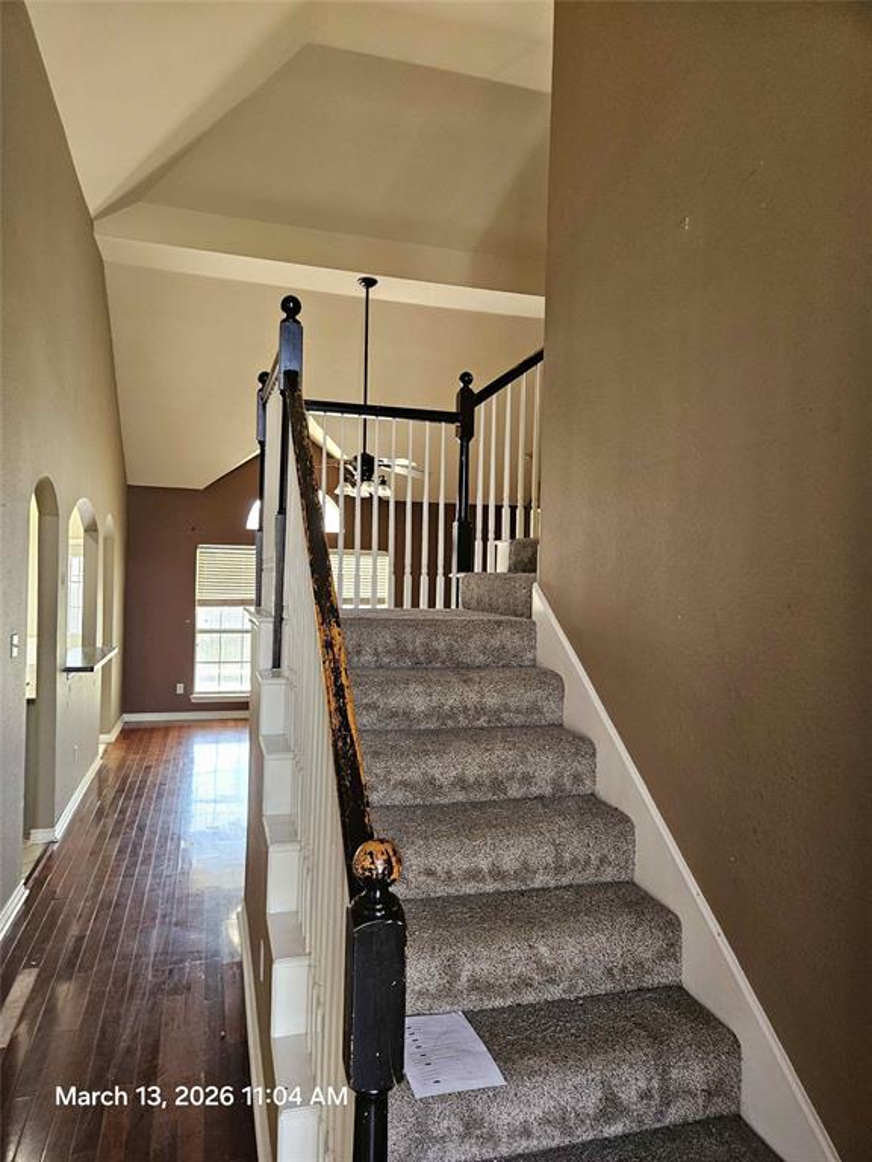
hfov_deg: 58.9
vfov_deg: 73.9
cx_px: 436
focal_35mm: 23
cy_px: 581
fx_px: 773
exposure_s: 1/120
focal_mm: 5.4
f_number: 1.8
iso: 400
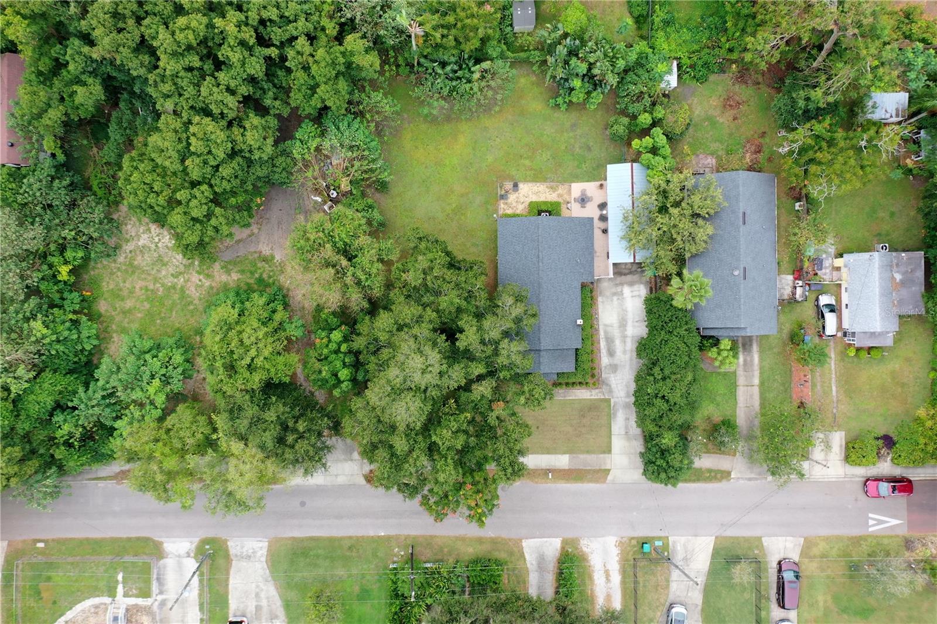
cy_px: 312
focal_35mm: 28
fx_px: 729
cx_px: 468
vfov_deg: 46.4
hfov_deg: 65.5
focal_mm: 10.26
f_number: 4
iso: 100
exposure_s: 1/120
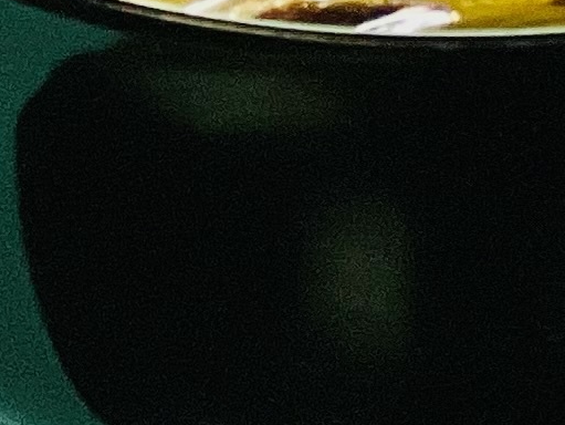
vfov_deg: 2.4
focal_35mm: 607
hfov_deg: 3.3
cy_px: -1212
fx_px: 9914
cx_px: 901
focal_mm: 9
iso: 200
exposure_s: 1/120
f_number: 2.8
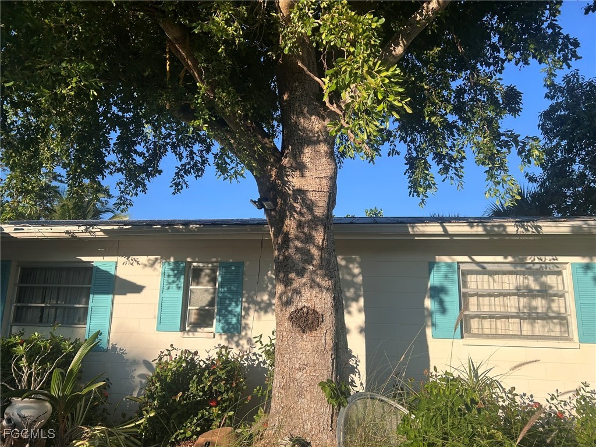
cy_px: 224
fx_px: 448
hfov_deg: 67.3
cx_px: 298
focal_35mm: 26
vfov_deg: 53.1
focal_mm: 5.7
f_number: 1.5
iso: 50
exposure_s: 1/2841
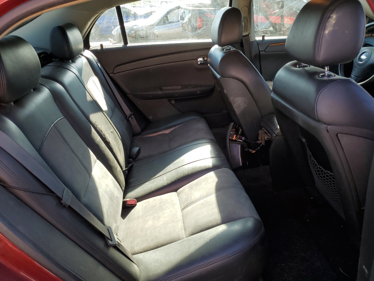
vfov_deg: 53.1
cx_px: 187
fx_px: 281
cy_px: 140
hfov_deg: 67.3
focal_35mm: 26
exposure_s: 1/312
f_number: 1.5
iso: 50
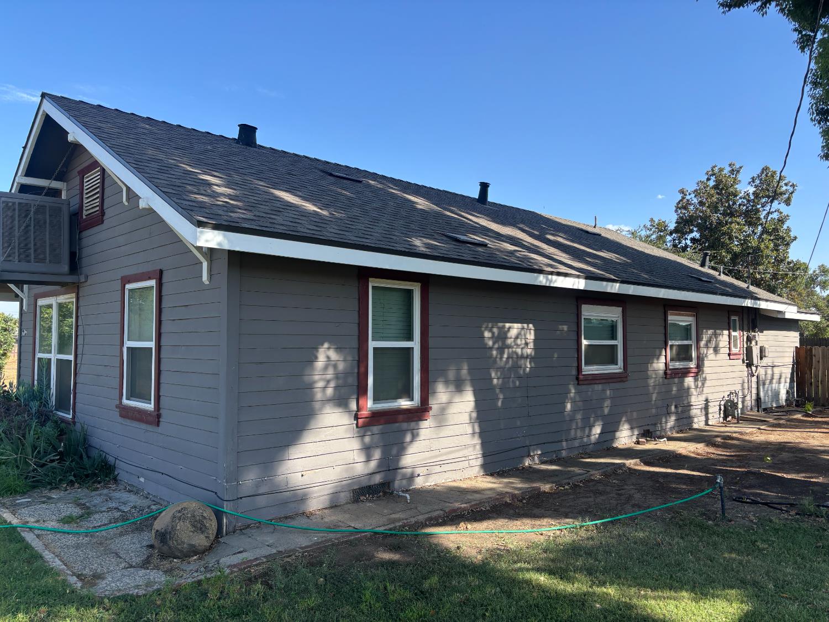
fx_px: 623
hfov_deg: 67.3
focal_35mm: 26
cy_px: 311
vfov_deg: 53.1
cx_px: 414
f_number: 1.6
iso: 50
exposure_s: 1/1477
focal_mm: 5.96
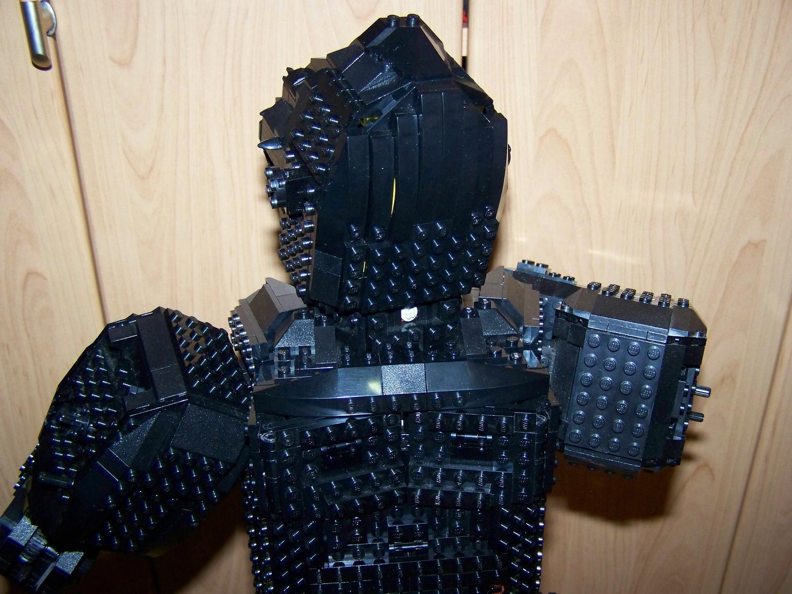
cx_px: 396
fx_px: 869
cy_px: 297
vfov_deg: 37.7
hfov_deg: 49.0
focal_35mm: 38
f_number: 2.8
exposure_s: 1/30
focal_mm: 6.3
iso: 200
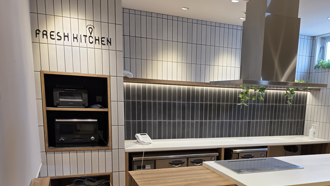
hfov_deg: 57.2
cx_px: 210
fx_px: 297
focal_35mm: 34
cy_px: 147
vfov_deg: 33.7
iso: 40
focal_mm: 6.3
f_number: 1.7
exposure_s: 1/120
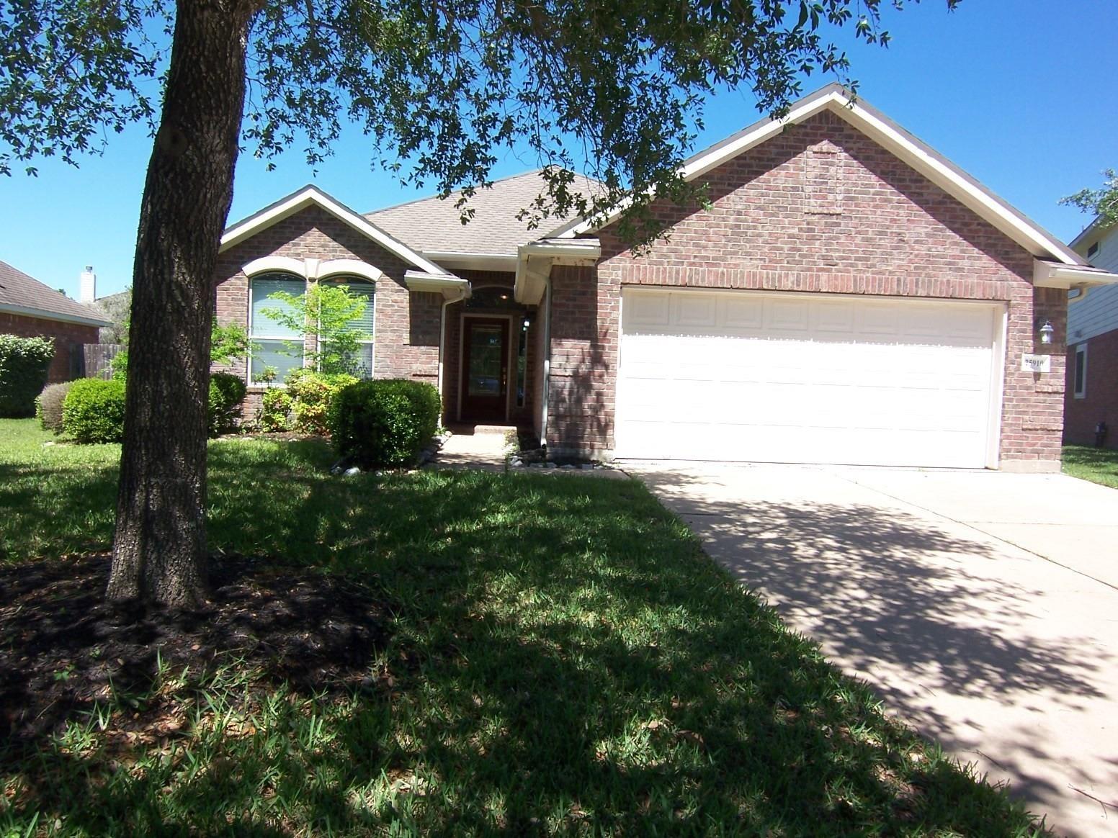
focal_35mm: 23
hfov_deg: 73.9
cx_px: 559
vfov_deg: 58.9
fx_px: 743
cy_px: 419
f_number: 5.6
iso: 64
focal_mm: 3.8
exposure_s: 1/125
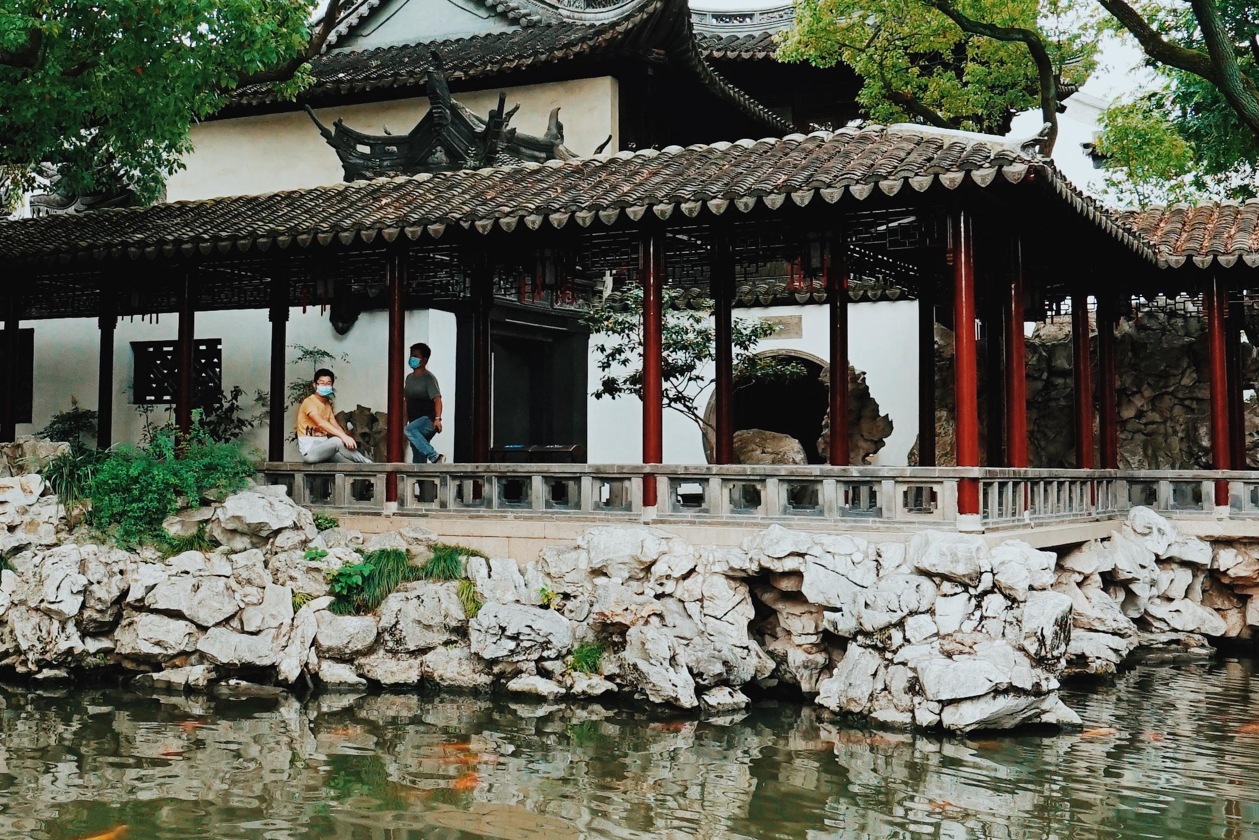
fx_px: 1574
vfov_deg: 29.6
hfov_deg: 43.0
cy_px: 268
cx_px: 421
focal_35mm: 45
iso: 640
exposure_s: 1/400
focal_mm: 16
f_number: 5.6
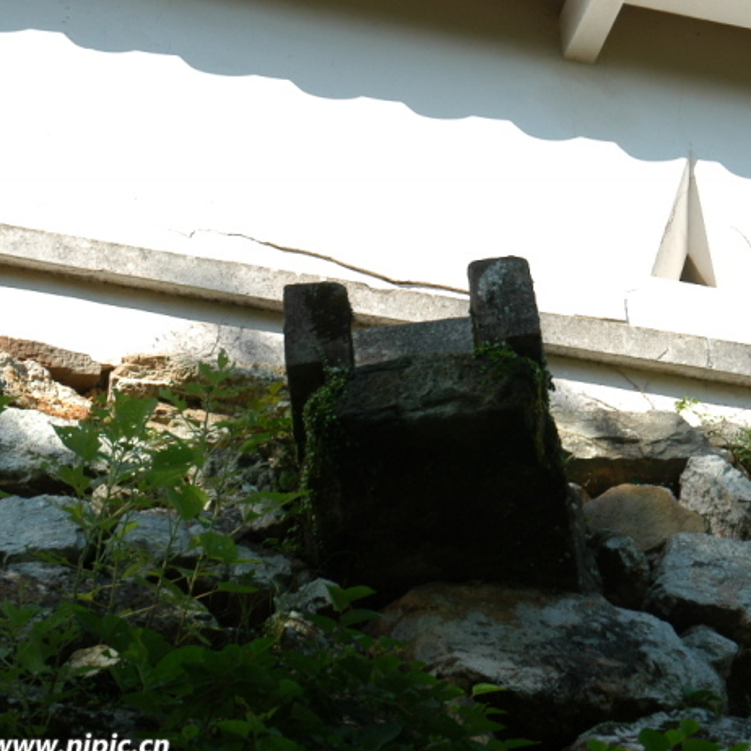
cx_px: 658
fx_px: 3116
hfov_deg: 13.6
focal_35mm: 127
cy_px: 220
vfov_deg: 13.7
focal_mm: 45
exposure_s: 1/250
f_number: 7.1
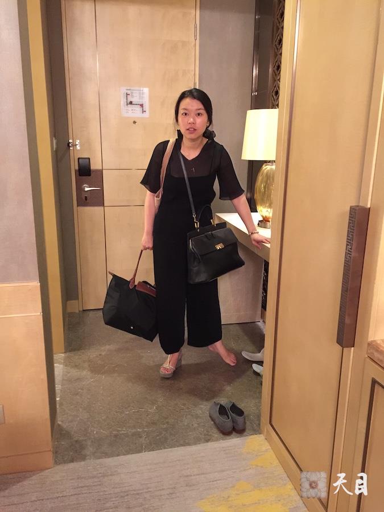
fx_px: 429
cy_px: 256
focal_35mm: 29
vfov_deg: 61.7
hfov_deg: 48.2
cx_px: 192
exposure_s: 1/8
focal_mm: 4.15
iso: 200
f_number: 2.2
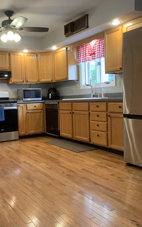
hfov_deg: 34.0
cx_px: 44
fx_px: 229
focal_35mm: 37
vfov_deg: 52.7
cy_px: 114
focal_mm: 4.25
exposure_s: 1/60
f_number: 1.8
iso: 160
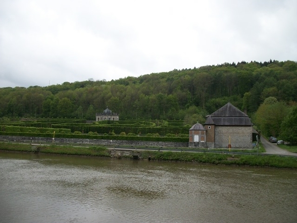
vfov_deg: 44.2
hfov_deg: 56.8
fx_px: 275
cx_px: 148
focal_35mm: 32
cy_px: 112
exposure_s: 1/640
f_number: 2.9
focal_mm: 5.7
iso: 80
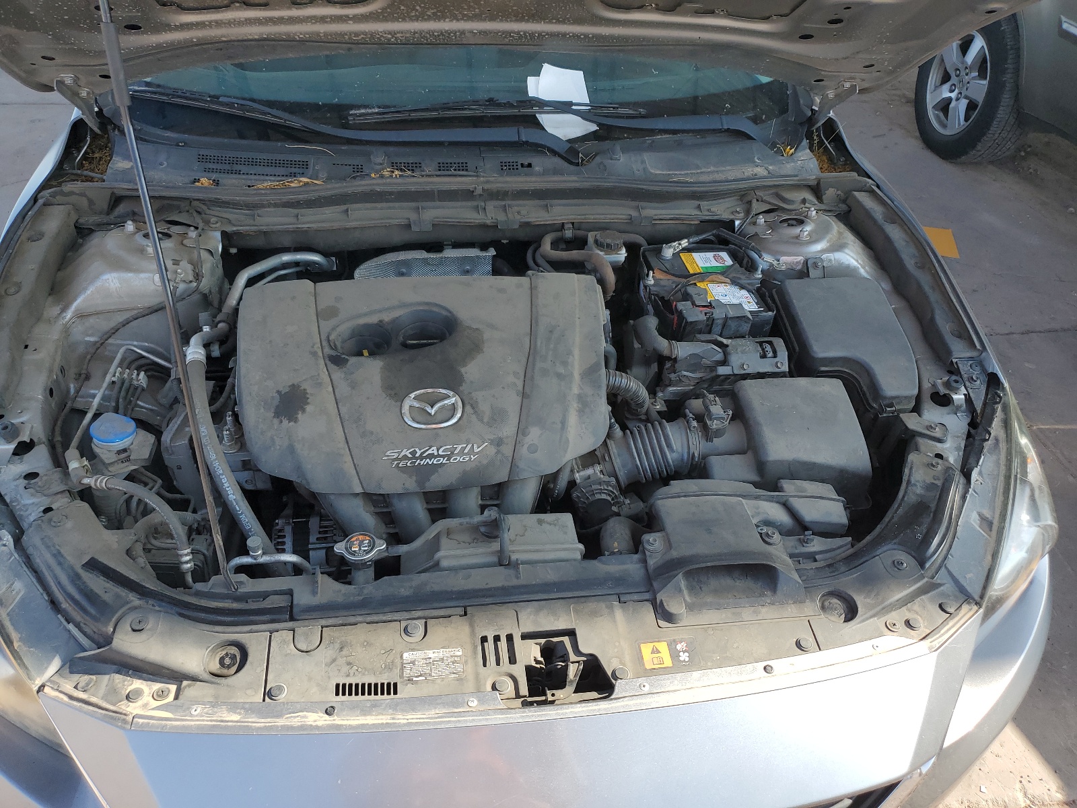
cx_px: 538
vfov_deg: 53.1
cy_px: 404
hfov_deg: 67.3
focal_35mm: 26
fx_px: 809
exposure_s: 1/833
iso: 50
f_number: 1.5
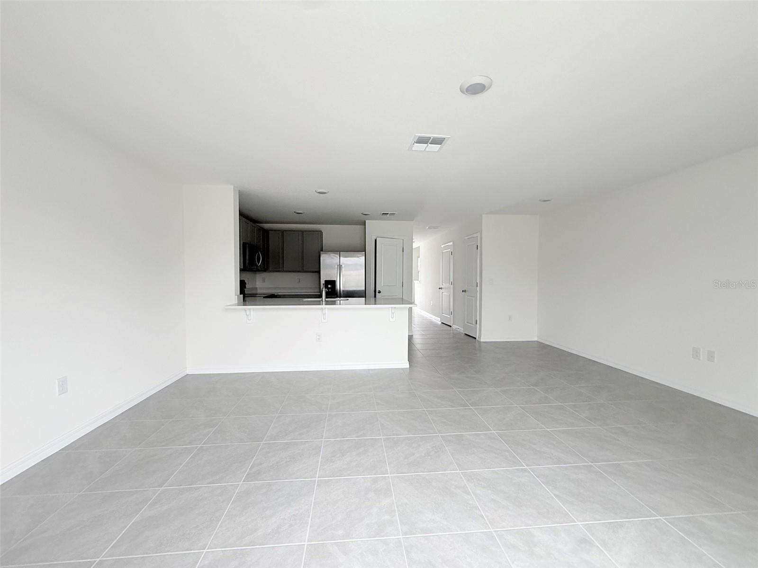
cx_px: 379
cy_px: 284
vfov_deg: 85.7
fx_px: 307
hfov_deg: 102.1
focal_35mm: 14
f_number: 2.2
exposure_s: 1/99
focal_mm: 2.22
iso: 160
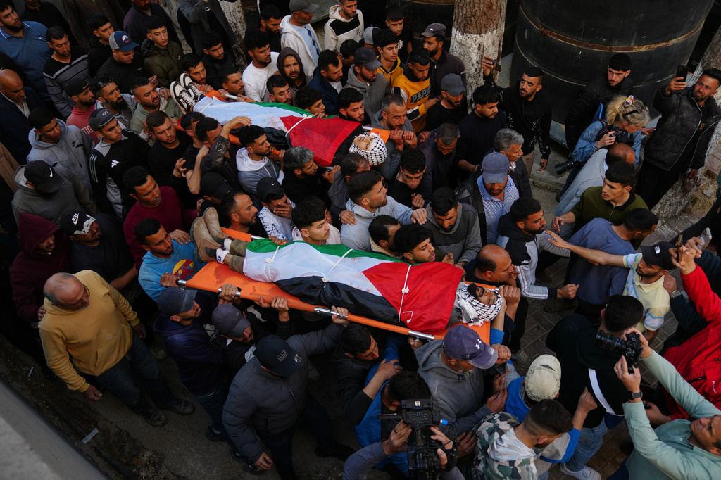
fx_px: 581
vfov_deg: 44.9
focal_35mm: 29
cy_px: 240
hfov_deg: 63.7
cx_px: 360
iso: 160
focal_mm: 29
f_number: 2.8
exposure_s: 1/500
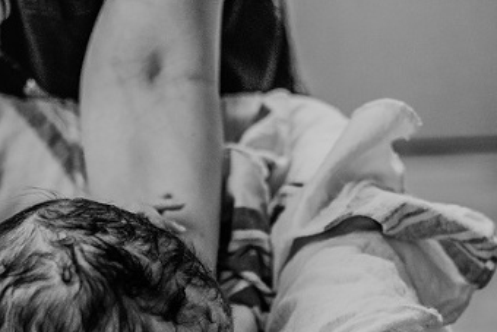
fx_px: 1091
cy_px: 369
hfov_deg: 25.2
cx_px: 91
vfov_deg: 16.7
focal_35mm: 79
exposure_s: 1/250
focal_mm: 35
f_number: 2.2
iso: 1250
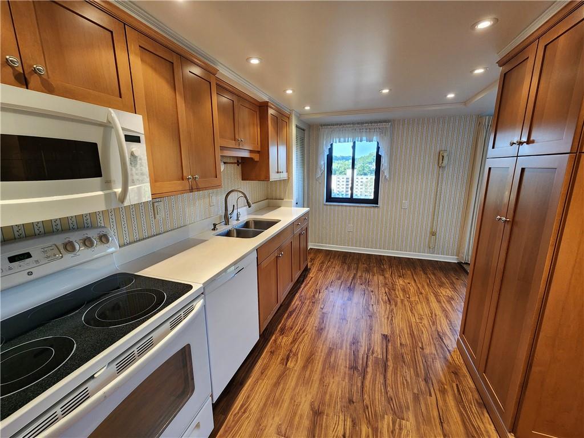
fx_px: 219
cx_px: 292
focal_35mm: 13
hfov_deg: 106.2
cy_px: 219
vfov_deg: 89.9
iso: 200
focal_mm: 2.2
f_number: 2.2
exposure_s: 1/60
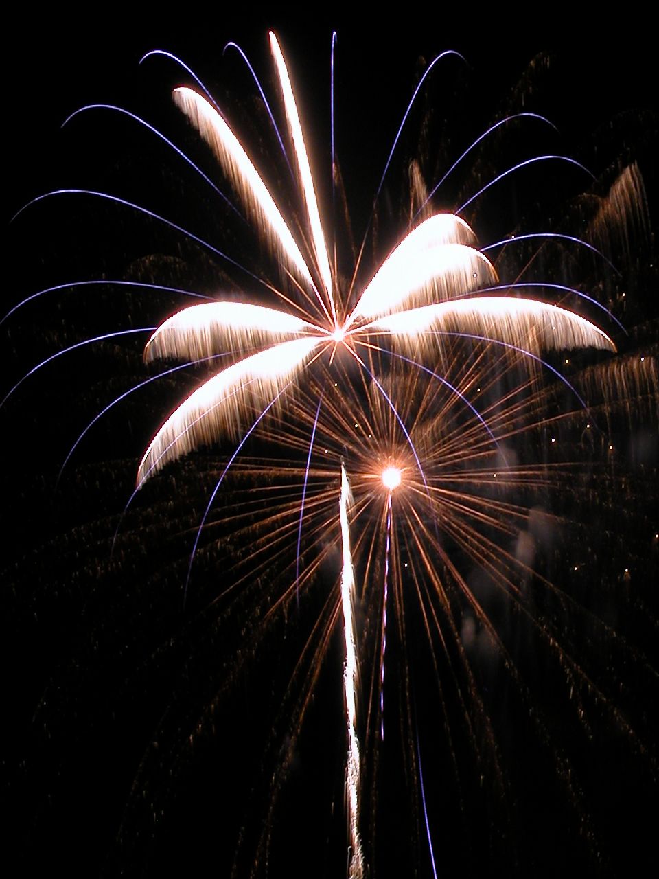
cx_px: 330
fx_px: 888
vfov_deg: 52.6
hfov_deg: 40.7
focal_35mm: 35
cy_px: 440
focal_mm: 8.9
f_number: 8
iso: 100
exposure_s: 4
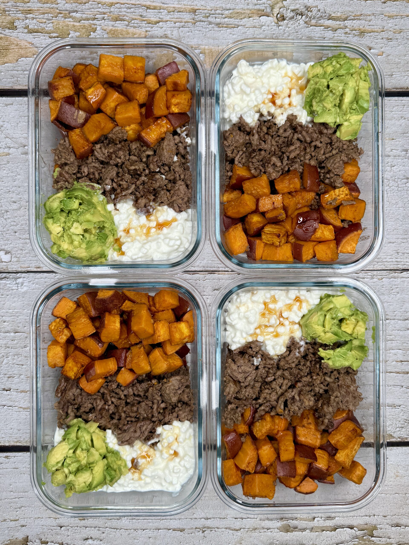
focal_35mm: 24
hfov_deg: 56.8
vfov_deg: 71.6
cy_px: 272
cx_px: 204
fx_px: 378
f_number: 1.78
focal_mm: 6.76
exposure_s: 1/203
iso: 64
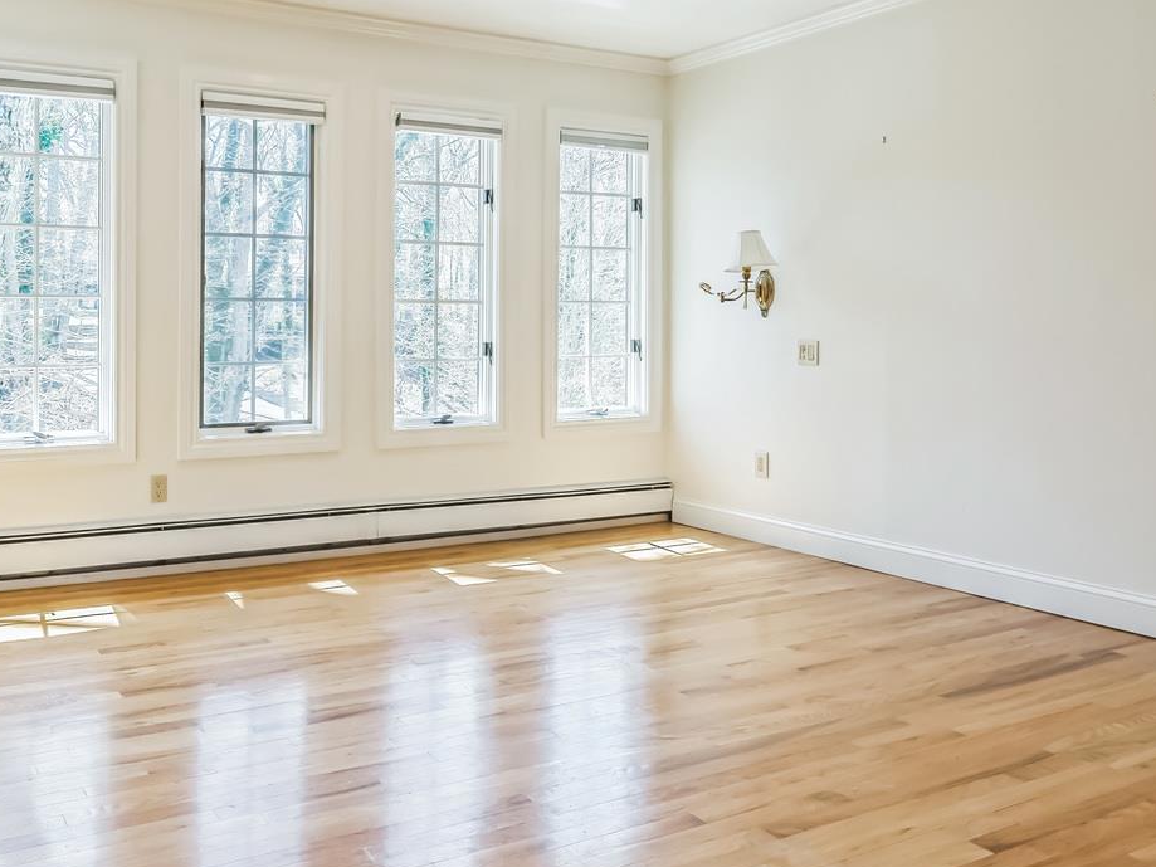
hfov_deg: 58.4
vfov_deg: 46.6
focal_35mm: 30
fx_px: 1002
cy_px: 354
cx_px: 369
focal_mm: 14
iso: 400
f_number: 8
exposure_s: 1/160
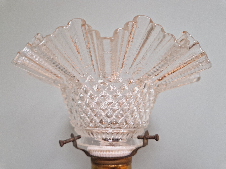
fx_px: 150
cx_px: 113
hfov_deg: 73.9
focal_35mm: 23
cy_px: 84
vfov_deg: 58.9
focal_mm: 5.4
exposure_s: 1/100
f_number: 1.8
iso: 640
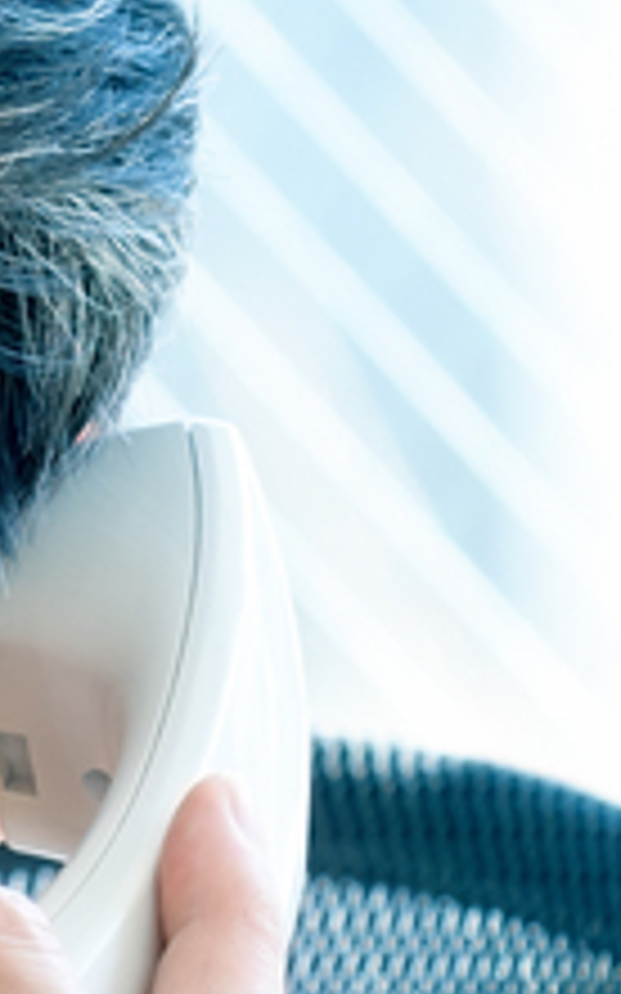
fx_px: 23736
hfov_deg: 1.5
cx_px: -1476
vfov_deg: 2.4
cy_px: 1374
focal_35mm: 876
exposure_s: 1/125
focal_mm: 95
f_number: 4
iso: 200
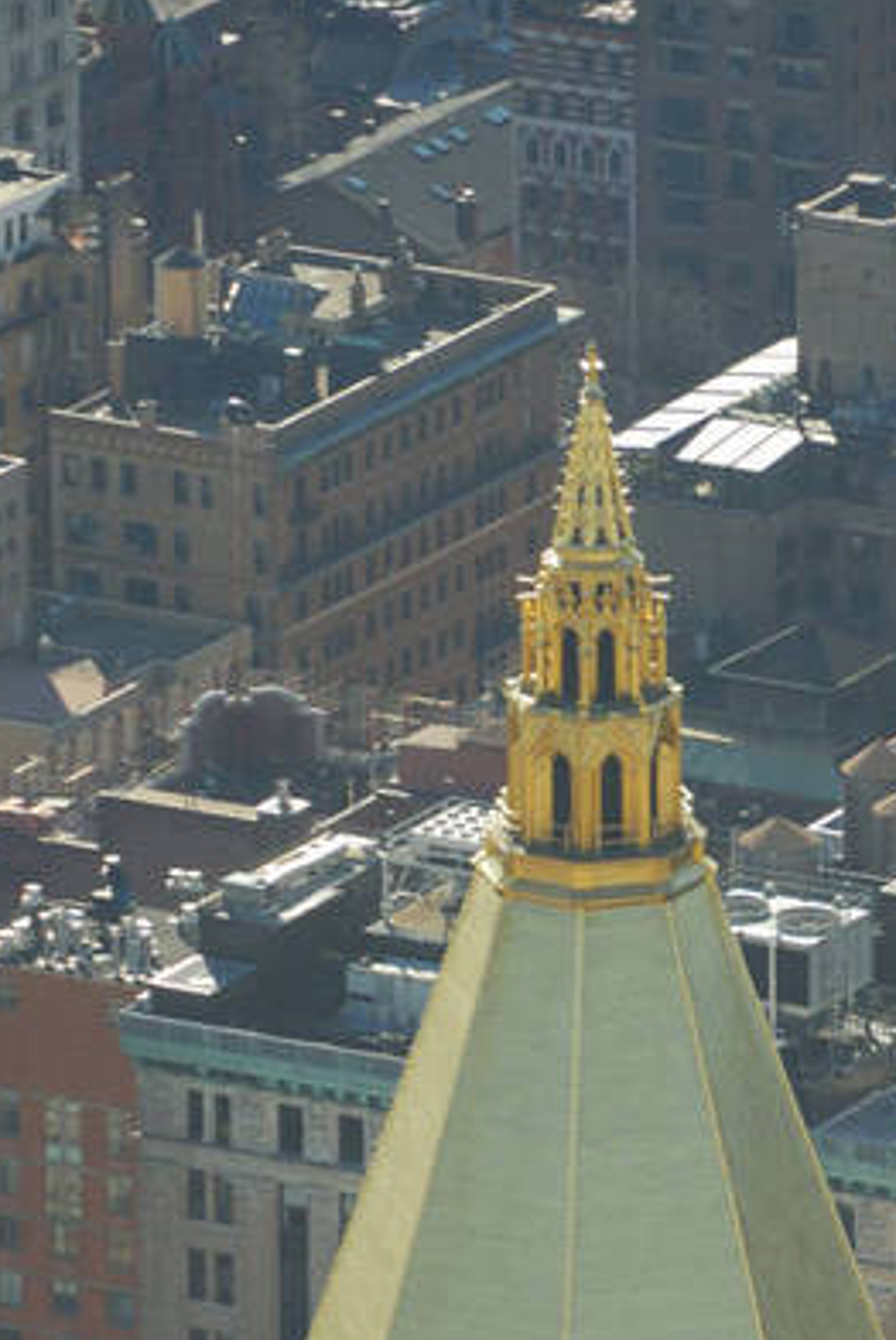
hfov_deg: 2.6
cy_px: 831
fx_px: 19974
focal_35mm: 536
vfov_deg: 3.8
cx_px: 674
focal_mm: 200
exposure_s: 1/200
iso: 320
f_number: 5.6
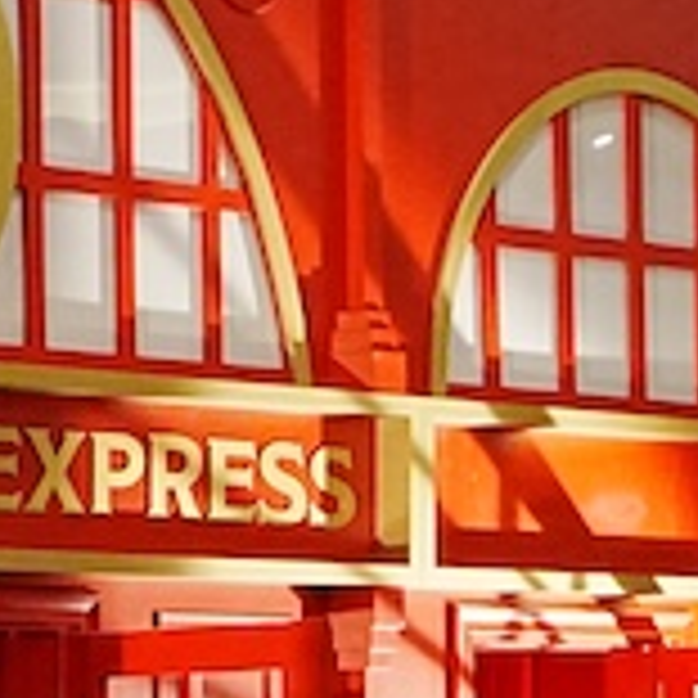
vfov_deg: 8.9
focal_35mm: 192
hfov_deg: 8.7
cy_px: 970
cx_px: -621
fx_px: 4380
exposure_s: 1/100
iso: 4000
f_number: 4
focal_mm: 35
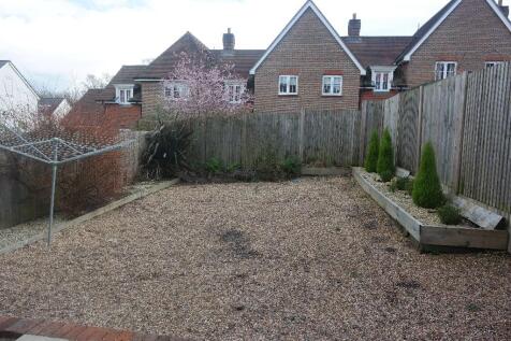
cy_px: 170
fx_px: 341
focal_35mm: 24
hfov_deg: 73.8
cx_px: 256
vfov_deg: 53.1
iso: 100
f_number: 5.6
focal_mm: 16
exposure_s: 1/180
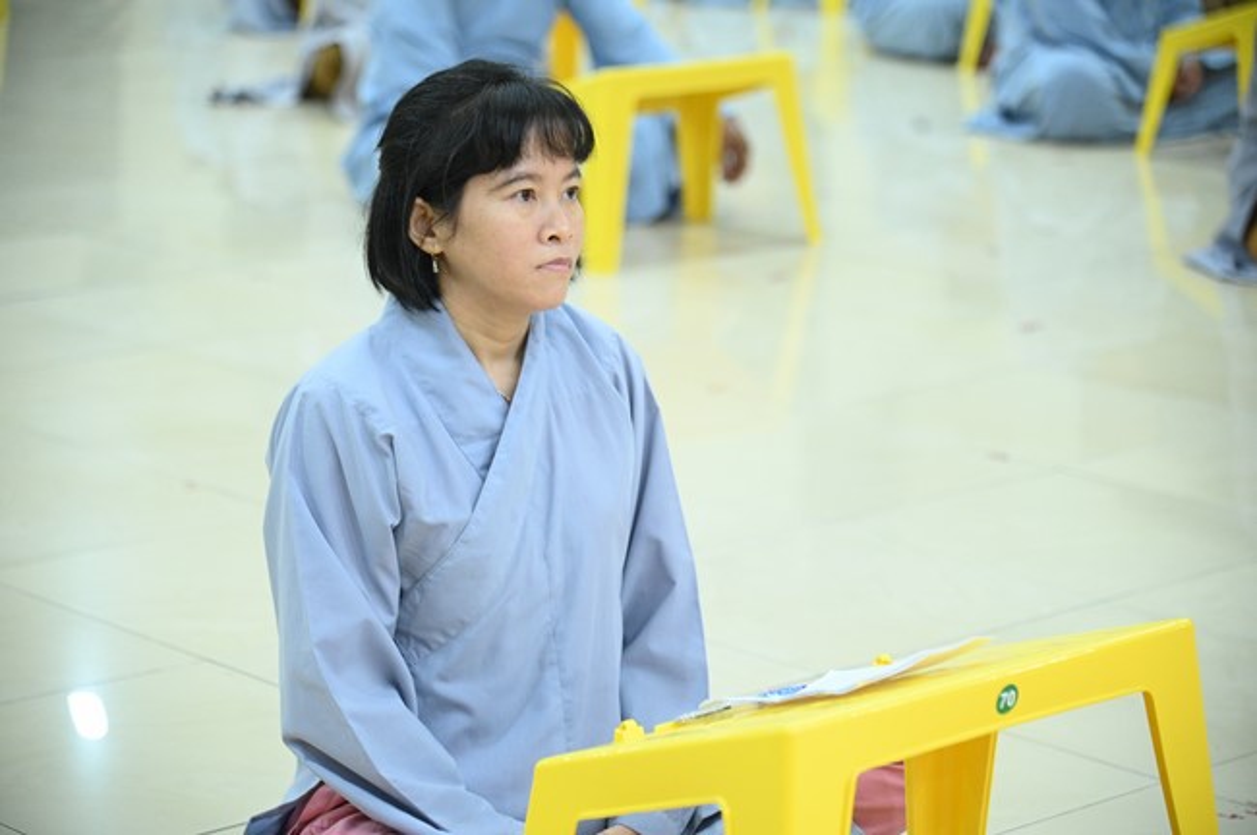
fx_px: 3488
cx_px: 628
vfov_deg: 13.7
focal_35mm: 100
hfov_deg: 20.4
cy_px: 418
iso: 6400
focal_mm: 100
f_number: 4
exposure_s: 1/125
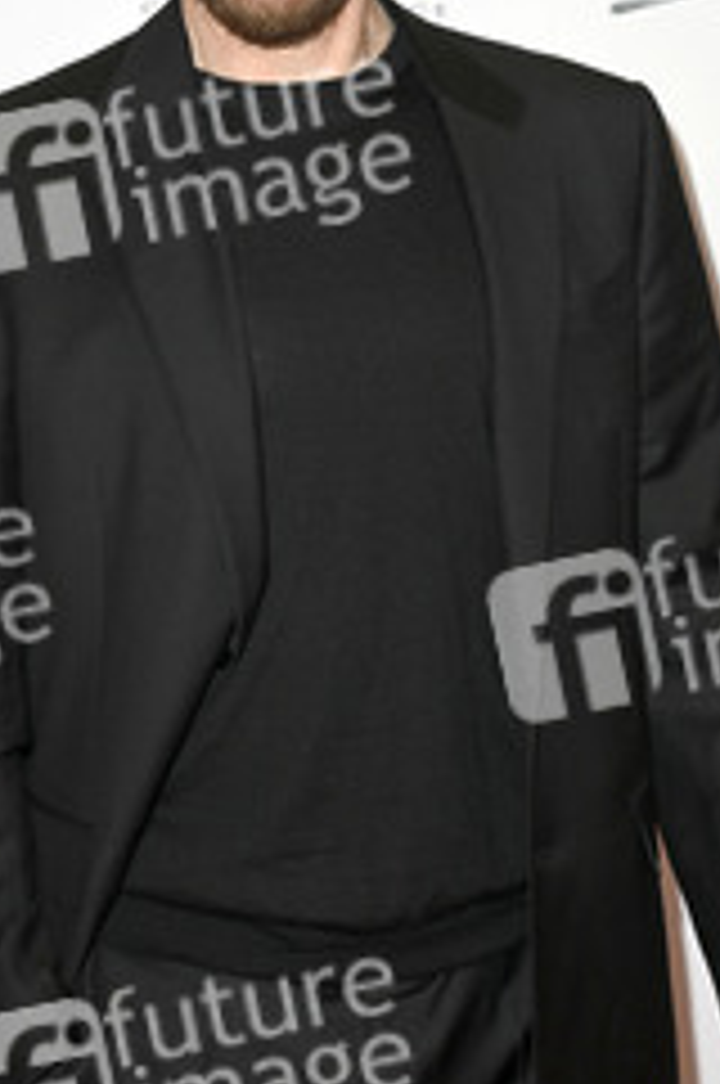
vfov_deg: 14.4
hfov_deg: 9.6
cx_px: 310
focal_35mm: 143
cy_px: 391
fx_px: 4302
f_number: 5.6
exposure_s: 1/250
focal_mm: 86
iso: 640
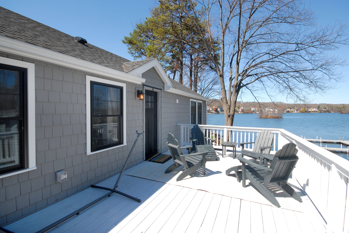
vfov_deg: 73.7
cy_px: 113
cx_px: 176
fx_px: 155
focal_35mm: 16
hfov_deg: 96.7
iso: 200
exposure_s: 1/125
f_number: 10
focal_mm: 10
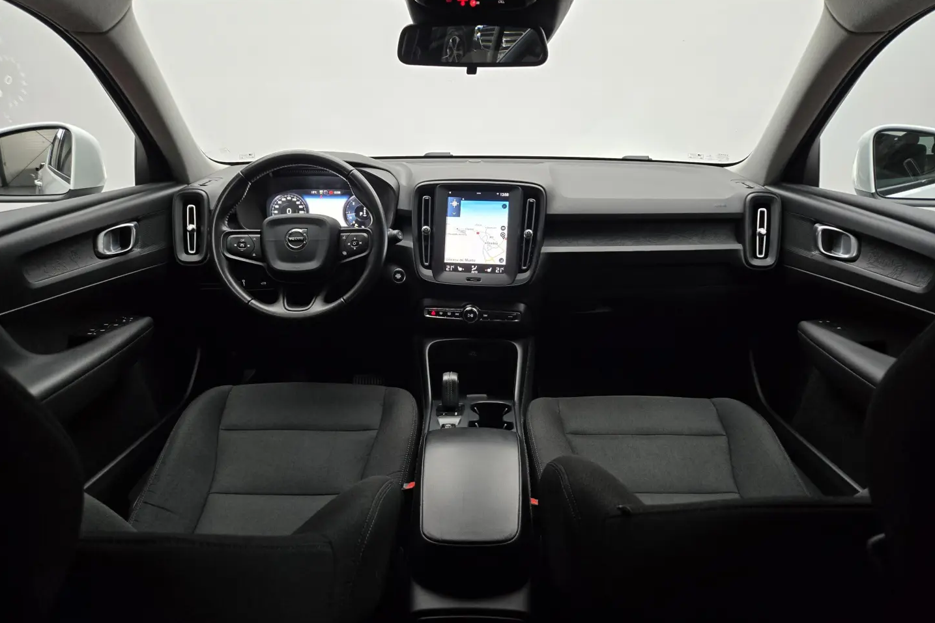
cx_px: 467
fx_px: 623
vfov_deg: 53.1
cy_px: 314
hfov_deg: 73.7
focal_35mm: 24
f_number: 1.8
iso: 160
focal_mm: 5.4
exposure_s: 1/100
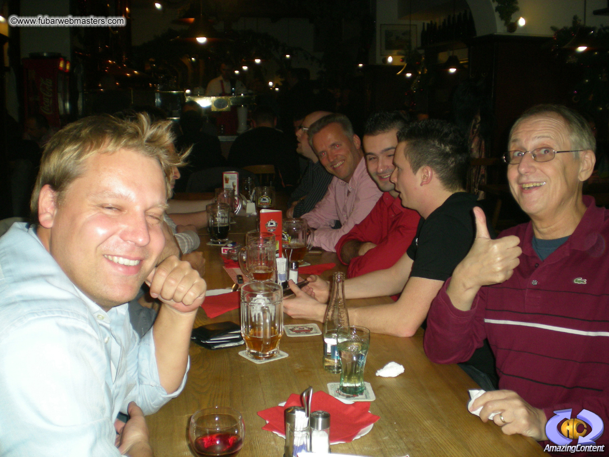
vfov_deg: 37.7
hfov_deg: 49.0
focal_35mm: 38
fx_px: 669
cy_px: 228
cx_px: 304
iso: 127
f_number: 3.1
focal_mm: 6.3
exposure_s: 1/60
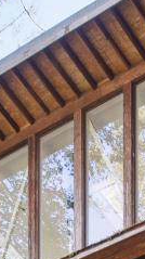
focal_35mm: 191
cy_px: 218
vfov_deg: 11.2
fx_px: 1309
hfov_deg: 6.3
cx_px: 120
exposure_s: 1/40
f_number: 5.6
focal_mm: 29
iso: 400
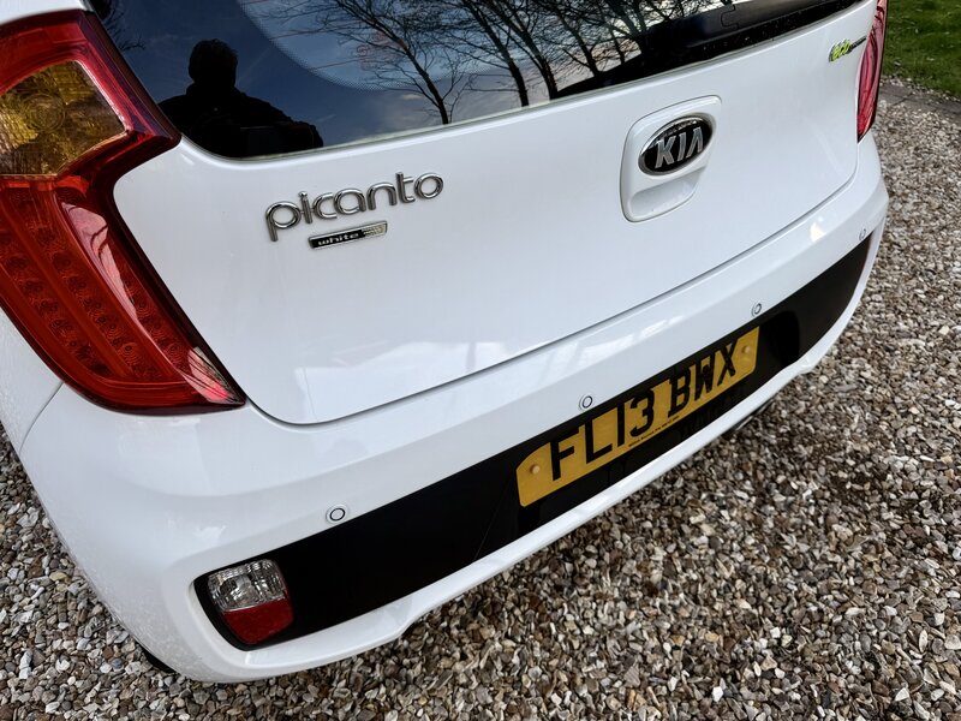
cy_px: 360
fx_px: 666
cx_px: 480
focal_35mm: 24
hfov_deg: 71.6
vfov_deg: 56.8
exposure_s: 1/461
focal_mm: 6.76
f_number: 1.78
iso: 80
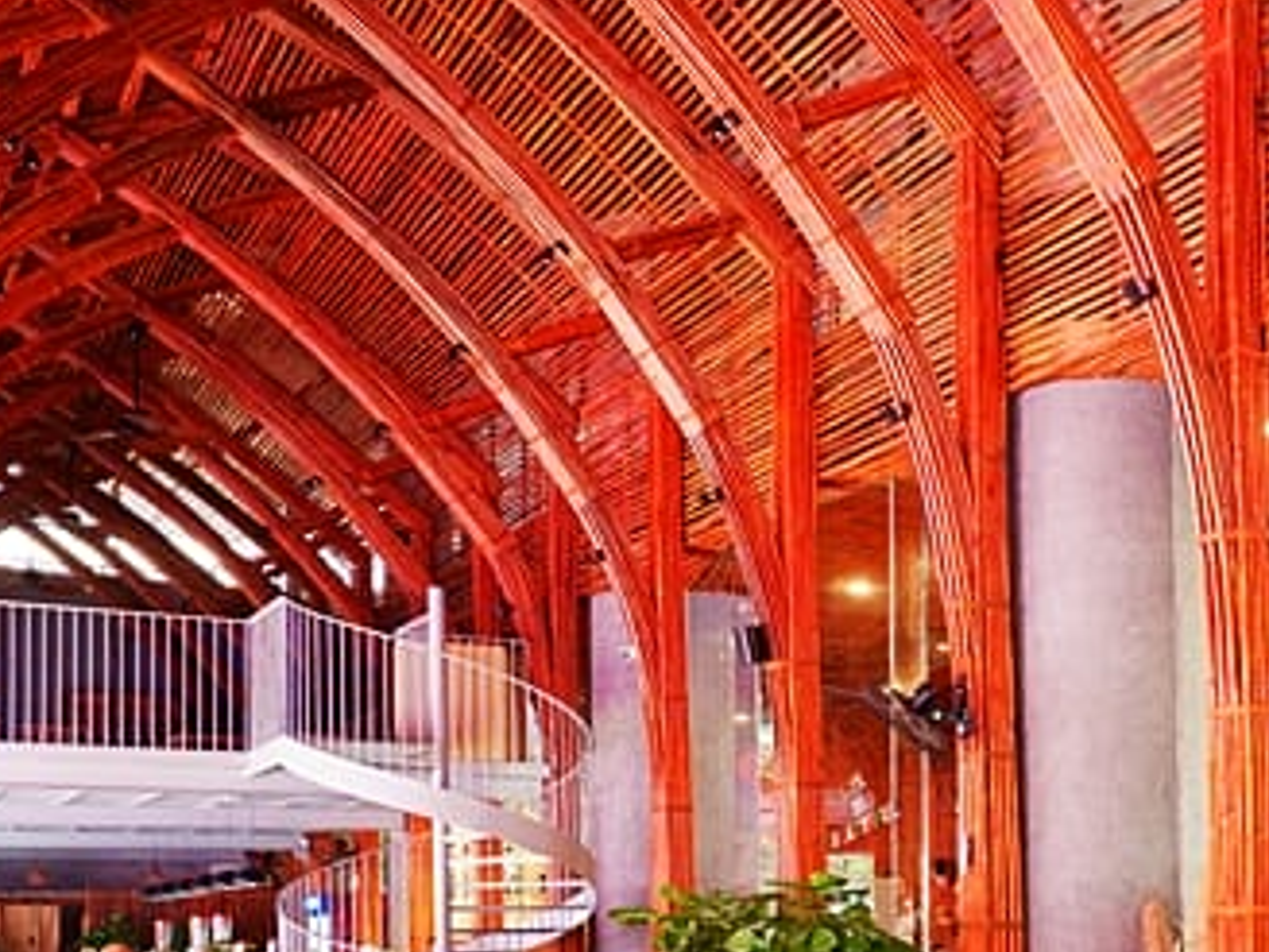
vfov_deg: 26.0
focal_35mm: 54
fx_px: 1980
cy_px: 884
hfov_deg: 32.9
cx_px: 1246
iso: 1000
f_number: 3.5
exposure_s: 1/34
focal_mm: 15
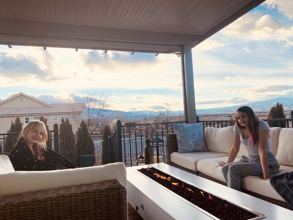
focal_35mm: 26
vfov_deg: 53.1
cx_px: 146
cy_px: 110
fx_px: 220
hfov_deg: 67.3
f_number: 1.8
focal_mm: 4.25
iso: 25
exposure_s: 1/500
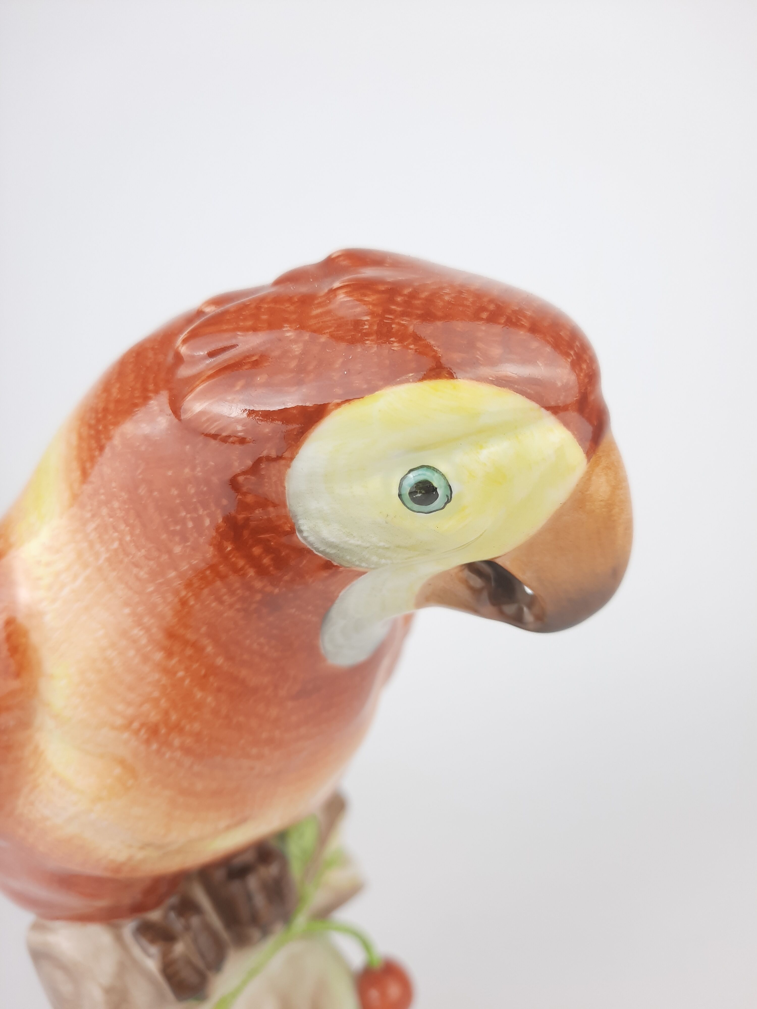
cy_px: 504
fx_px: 729
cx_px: 378
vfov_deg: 69.4
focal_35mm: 25
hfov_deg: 54.9
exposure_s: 1/100
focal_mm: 4.6
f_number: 2
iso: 40
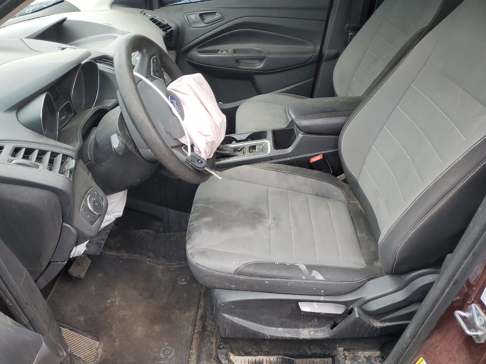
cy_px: 182
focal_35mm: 26
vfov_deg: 53.1
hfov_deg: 67.3
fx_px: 365
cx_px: 243
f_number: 1.5
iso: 73
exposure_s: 1/120
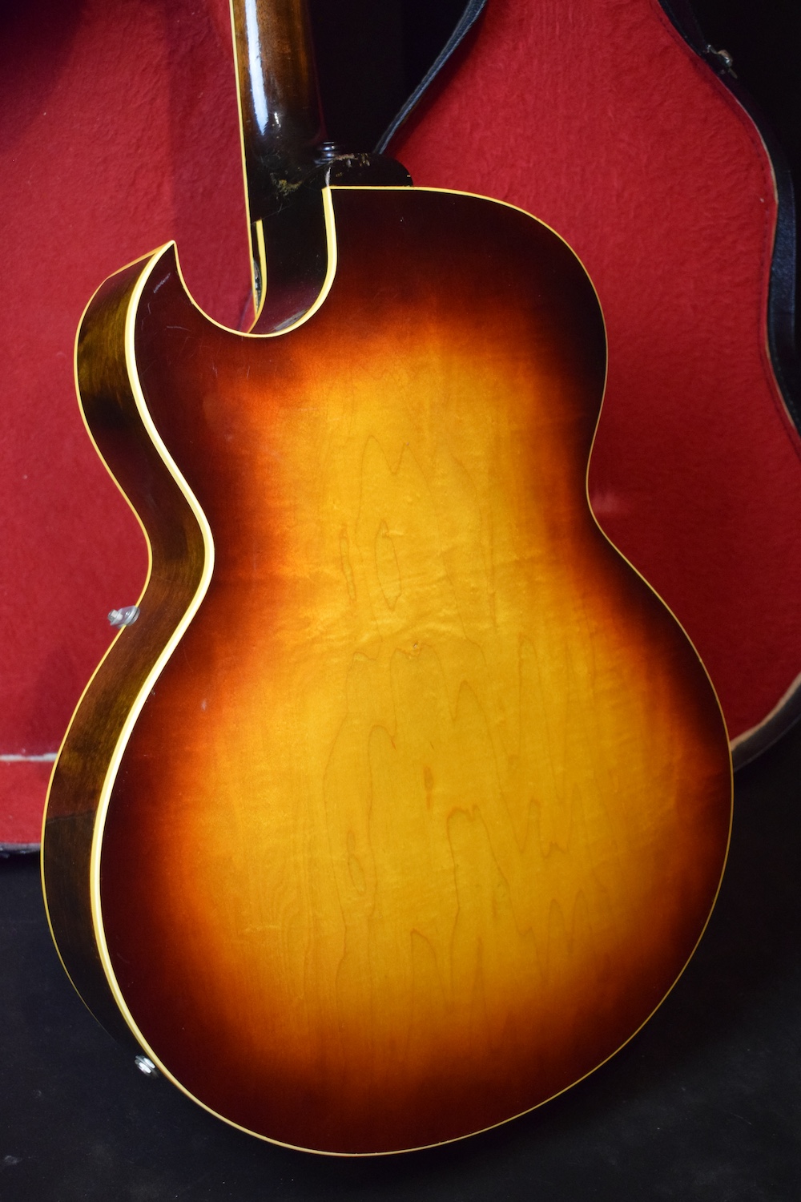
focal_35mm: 46
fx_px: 1552
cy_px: 601
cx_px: 400
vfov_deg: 42.3
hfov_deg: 28.9
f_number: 4.2
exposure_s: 1/60
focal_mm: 31
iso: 2800
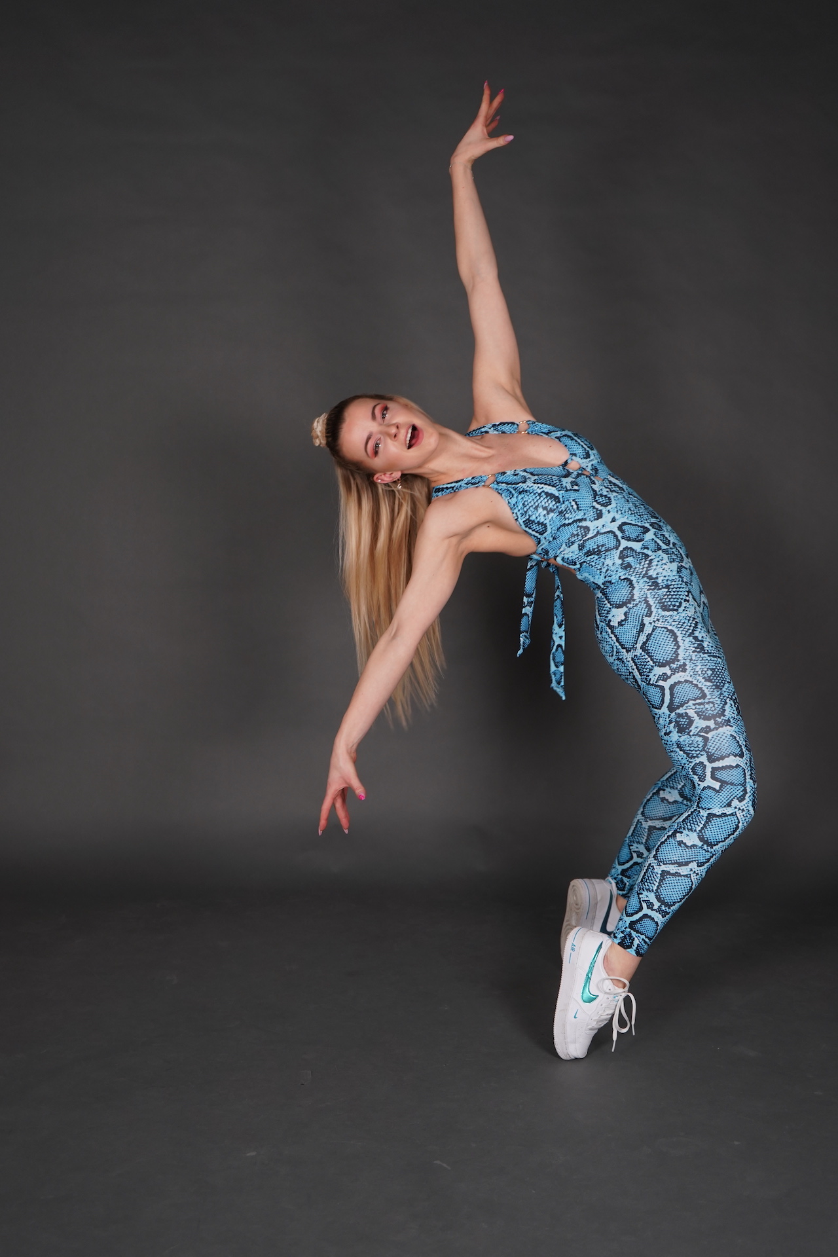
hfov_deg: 30.5
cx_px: 419
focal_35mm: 44
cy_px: 628
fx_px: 1536
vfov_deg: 44.5
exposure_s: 1/50
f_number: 4.5
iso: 500
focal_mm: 44
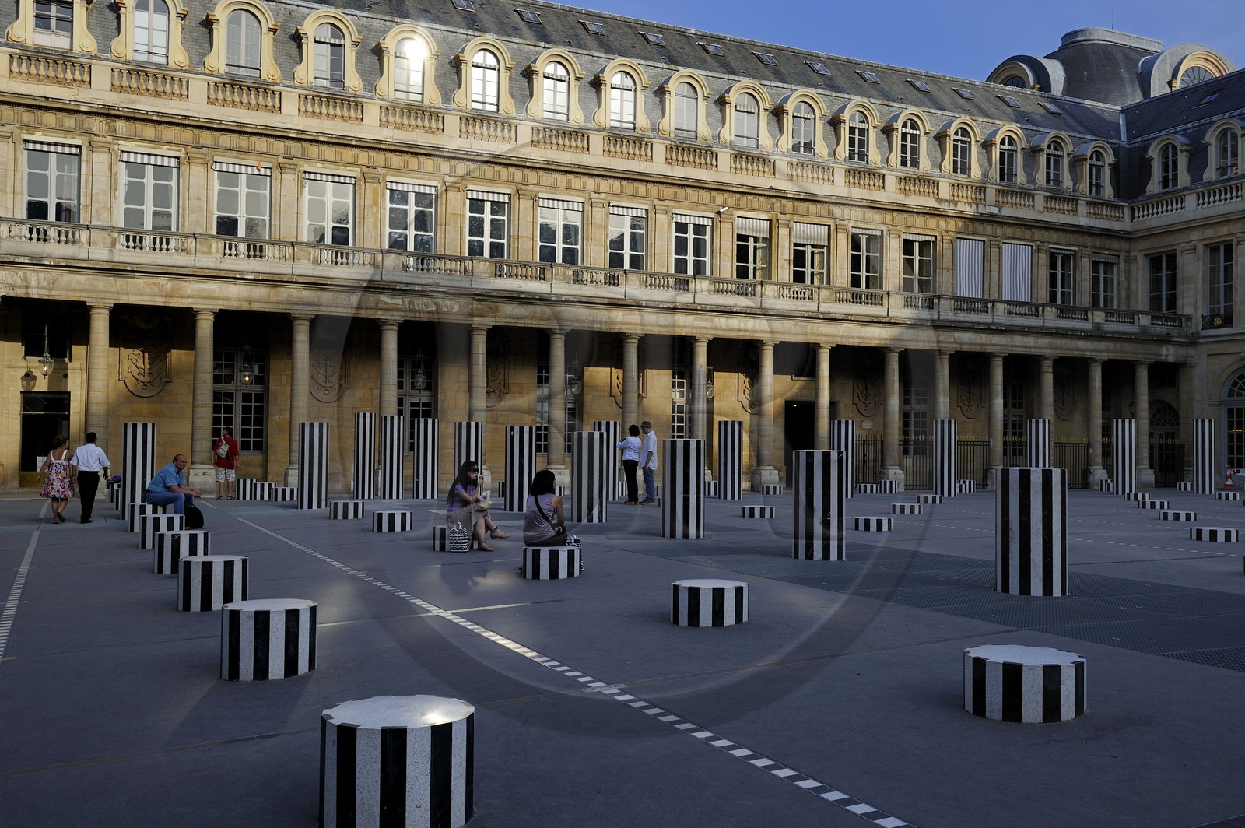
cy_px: 414
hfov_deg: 55.8
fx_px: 1175
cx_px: 622
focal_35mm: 34
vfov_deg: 38.8
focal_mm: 34
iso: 200
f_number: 8
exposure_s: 1/320
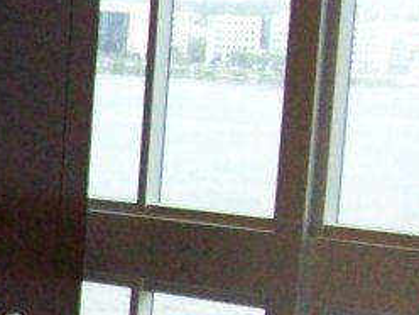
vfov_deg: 7.7
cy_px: 561
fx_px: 2251
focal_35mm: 186
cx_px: -642
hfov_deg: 9.3
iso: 200
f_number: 2.7
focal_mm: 6
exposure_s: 1/64
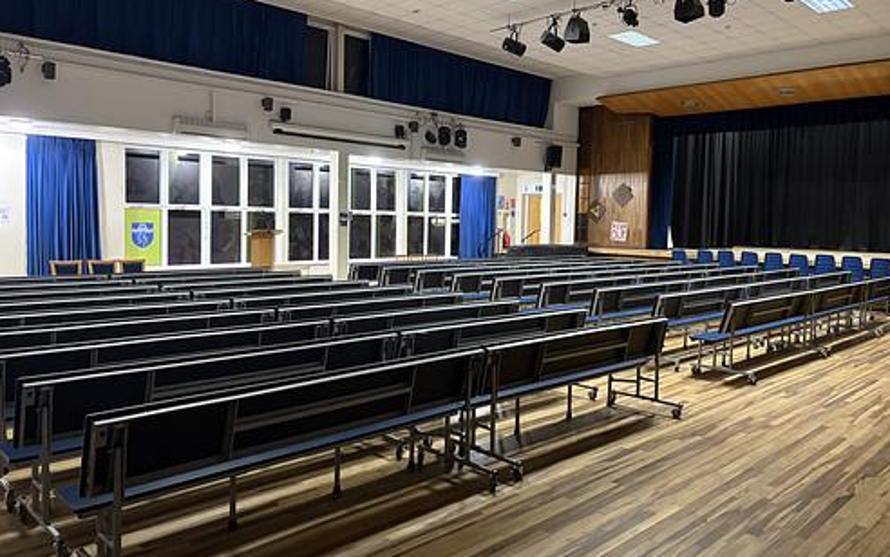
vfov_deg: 44.5
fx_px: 679
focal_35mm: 28
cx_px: 450
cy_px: 247
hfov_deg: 66.4
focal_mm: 5.96
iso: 500
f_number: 1.6
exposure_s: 1/33
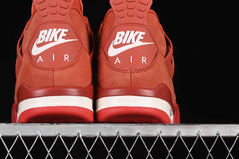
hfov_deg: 17.9
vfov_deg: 12.0
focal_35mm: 114
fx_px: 757
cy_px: 48
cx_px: 94
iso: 160
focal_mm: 50
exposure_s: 1/80
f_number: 7.1
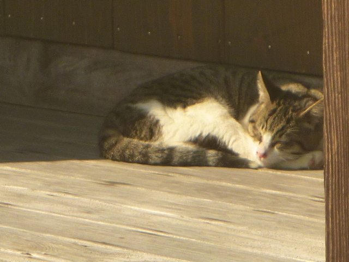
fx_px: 1291
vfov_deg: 11.6
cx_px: 174
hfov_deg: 15.4
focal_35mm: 128
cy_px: 131
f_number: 5.9
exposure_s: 1/200
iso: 125
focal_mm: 22.8
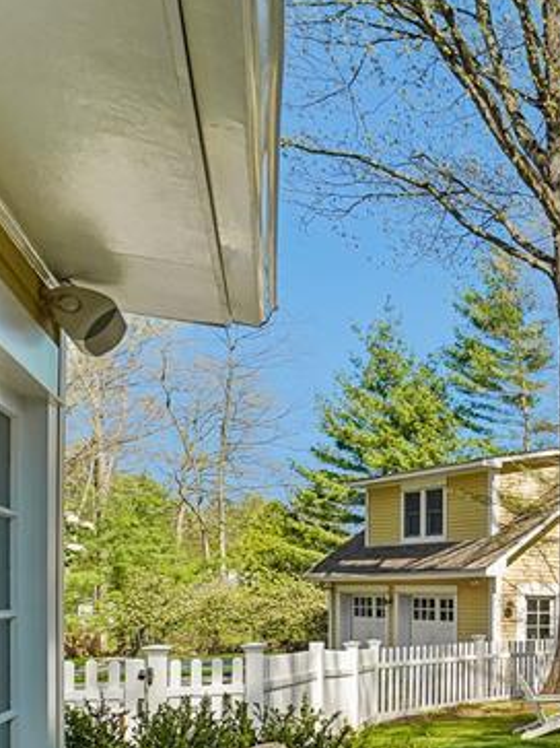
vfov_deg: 45.8
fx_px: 820
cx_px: 918
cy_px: 626
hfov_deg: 24.6
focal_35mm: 38
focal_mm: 14
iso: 400
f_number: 8
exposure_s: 1/320
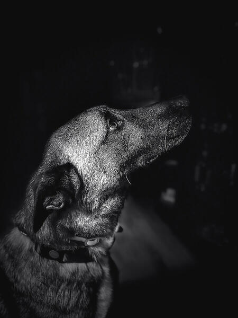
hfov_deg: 53.1
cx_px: 119
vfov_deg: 67.3
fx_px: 238
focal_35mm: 26
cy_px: 159
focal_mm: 4.2
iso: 250
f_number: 1.6
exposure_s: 1/50
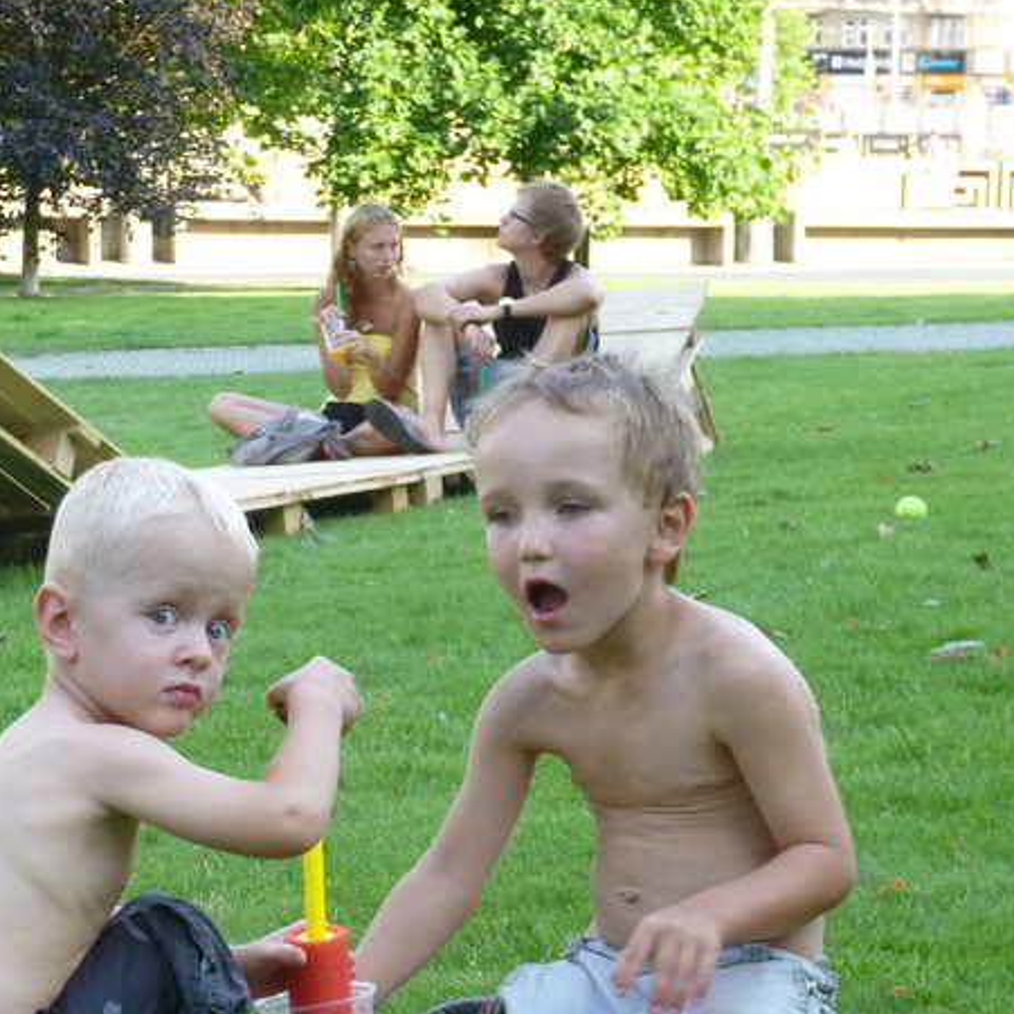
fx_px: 3115
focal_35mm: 94
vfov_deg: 18.5
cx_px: 283
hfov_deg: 18.4
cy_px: 648
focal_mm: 10.7
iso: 160
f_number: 4.3
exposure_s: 1/60
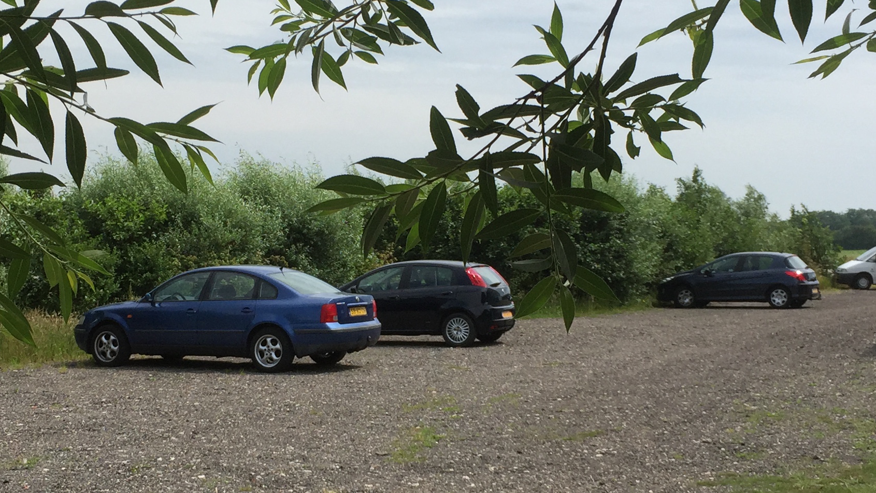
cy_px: 273
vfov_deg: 19.7
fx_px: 1417
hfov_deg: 34.3
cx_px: 396
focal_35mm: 61
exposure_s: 1/3049
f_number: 2.2
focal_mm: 4.15
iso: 32
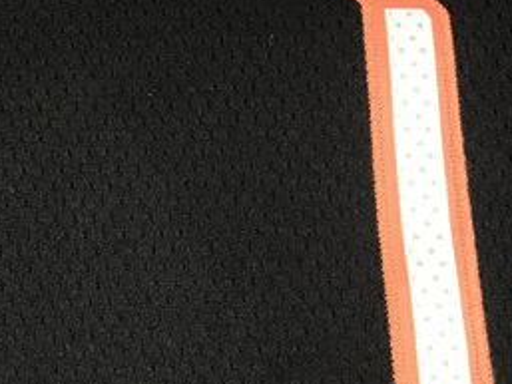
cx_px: -126
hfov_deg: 20.8
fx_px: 1287
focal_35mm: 87
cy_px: 56
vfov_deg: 16.8
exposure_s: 1/33
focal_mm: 3.99
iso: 25
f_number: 1.8
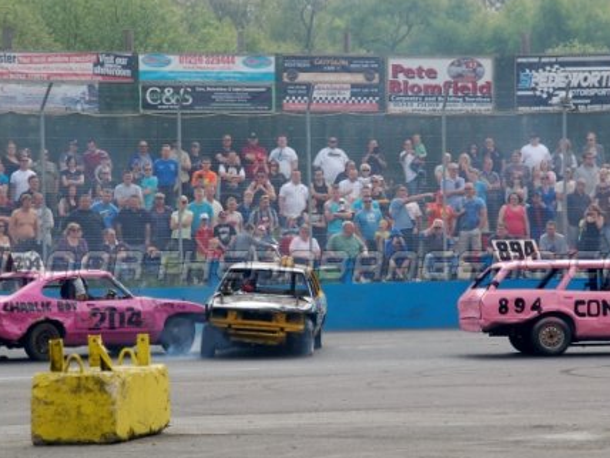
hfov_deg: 9.7
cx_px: 328
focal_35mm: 205
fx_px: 3608
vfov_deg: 7.3
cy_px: 270
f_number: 5.6
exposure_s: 1/800
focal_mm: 95
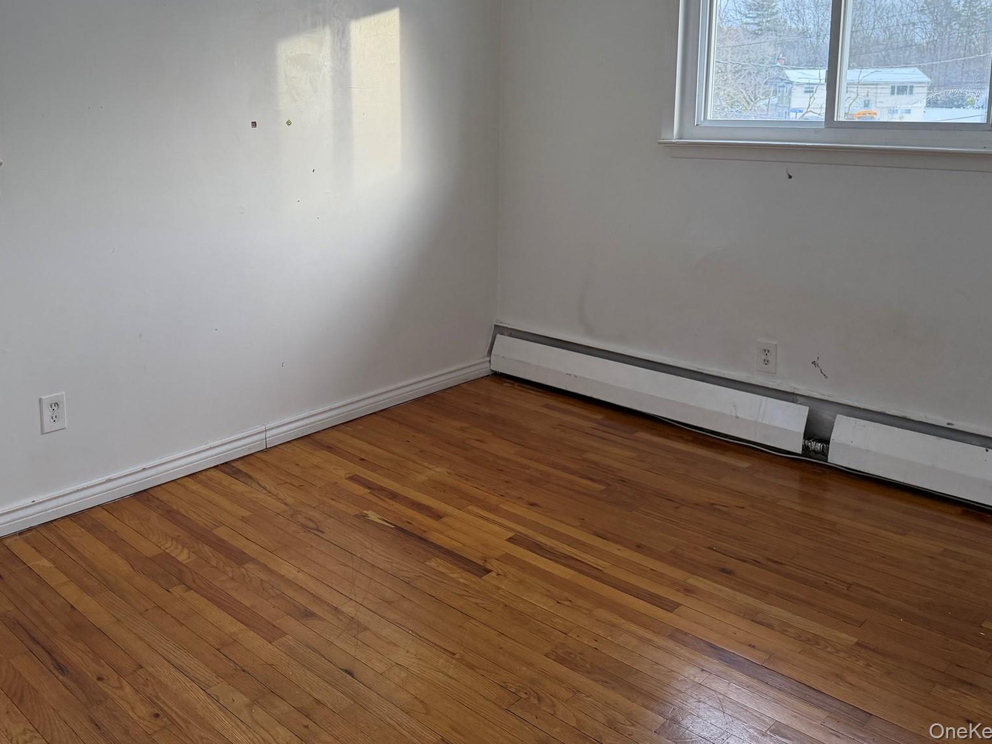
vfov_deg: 43.6
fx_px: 917
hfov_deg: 56.4
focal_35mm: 32
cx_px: 399
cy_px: 251
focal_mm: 6.76
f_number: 1.78
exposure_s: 1/207
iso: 200
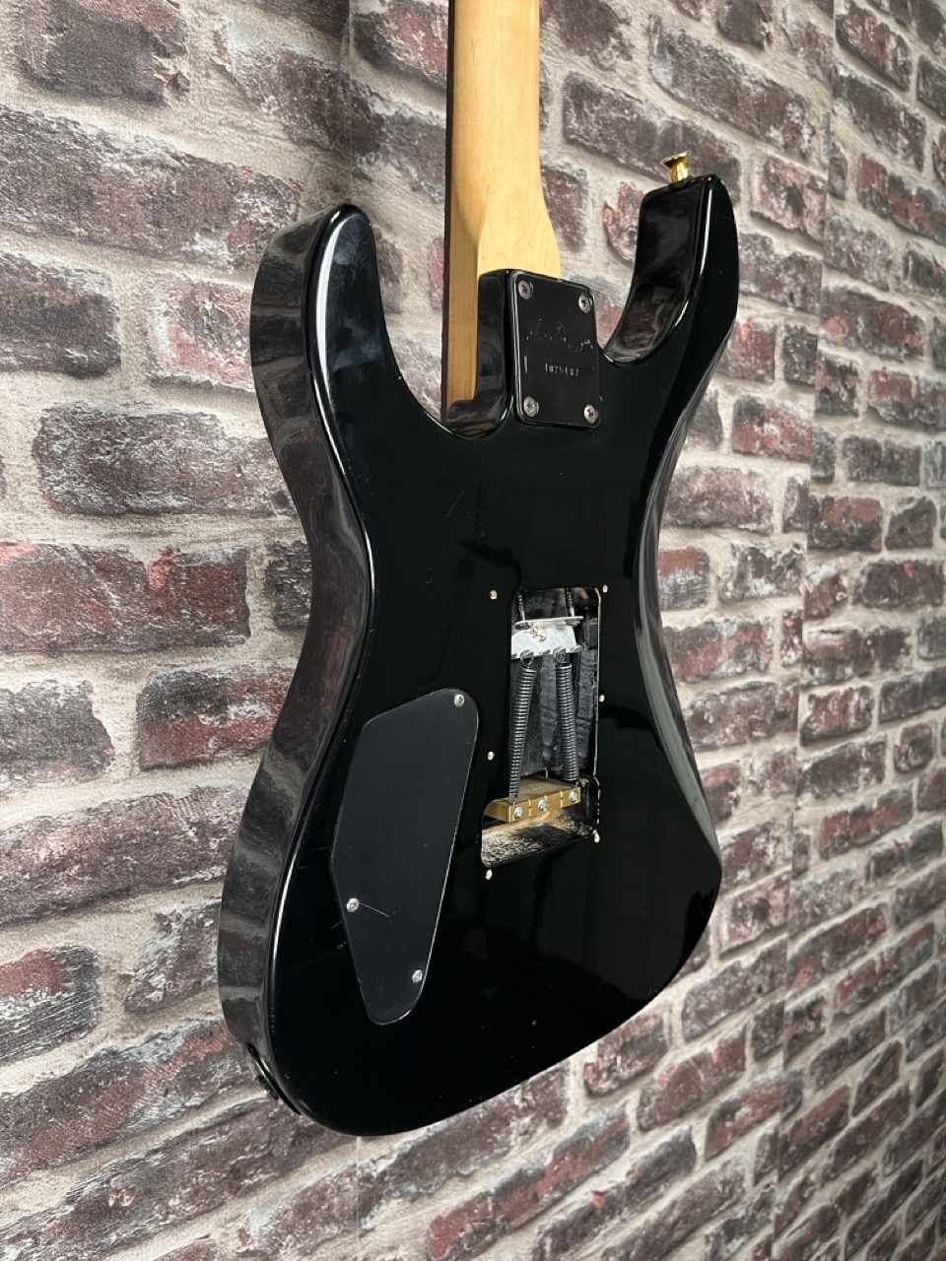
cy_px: 630
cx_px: 473
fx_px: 947
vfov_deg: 67.3
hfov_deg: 53.1
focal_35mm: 26
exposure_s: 1/88
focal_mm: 5.1
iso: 125
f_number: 1.6
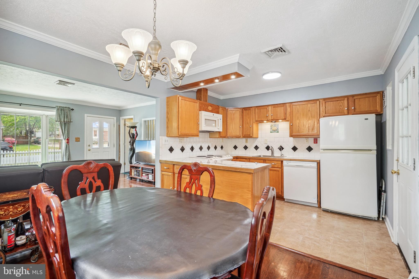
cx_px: 210
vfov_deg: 73.7
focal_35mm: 16
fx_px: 186
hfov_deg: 96.7
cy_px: 140
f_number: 9
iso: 800
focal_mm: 16
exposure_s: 1/30
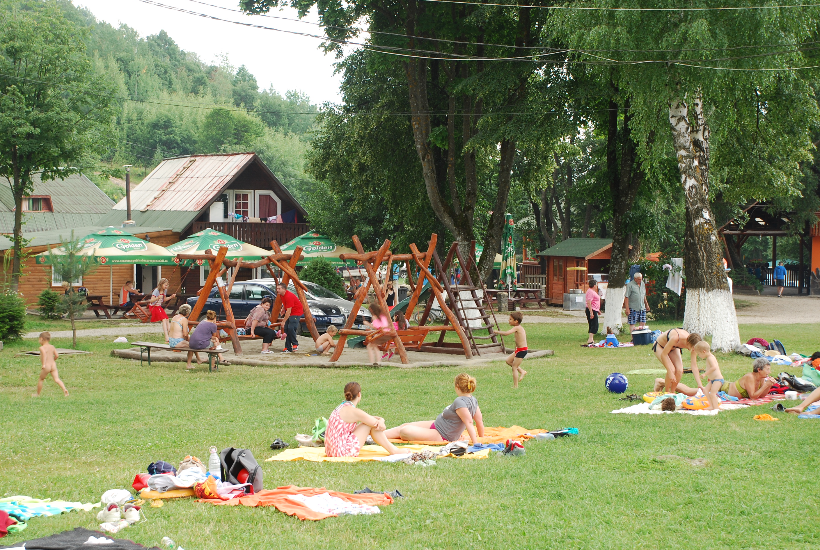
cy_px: 275
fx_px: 1689
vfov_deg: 18.5
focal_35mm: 74
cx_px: 409
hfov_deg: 27.3
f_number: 5.6
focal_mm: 48
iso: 200
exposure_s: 1/60
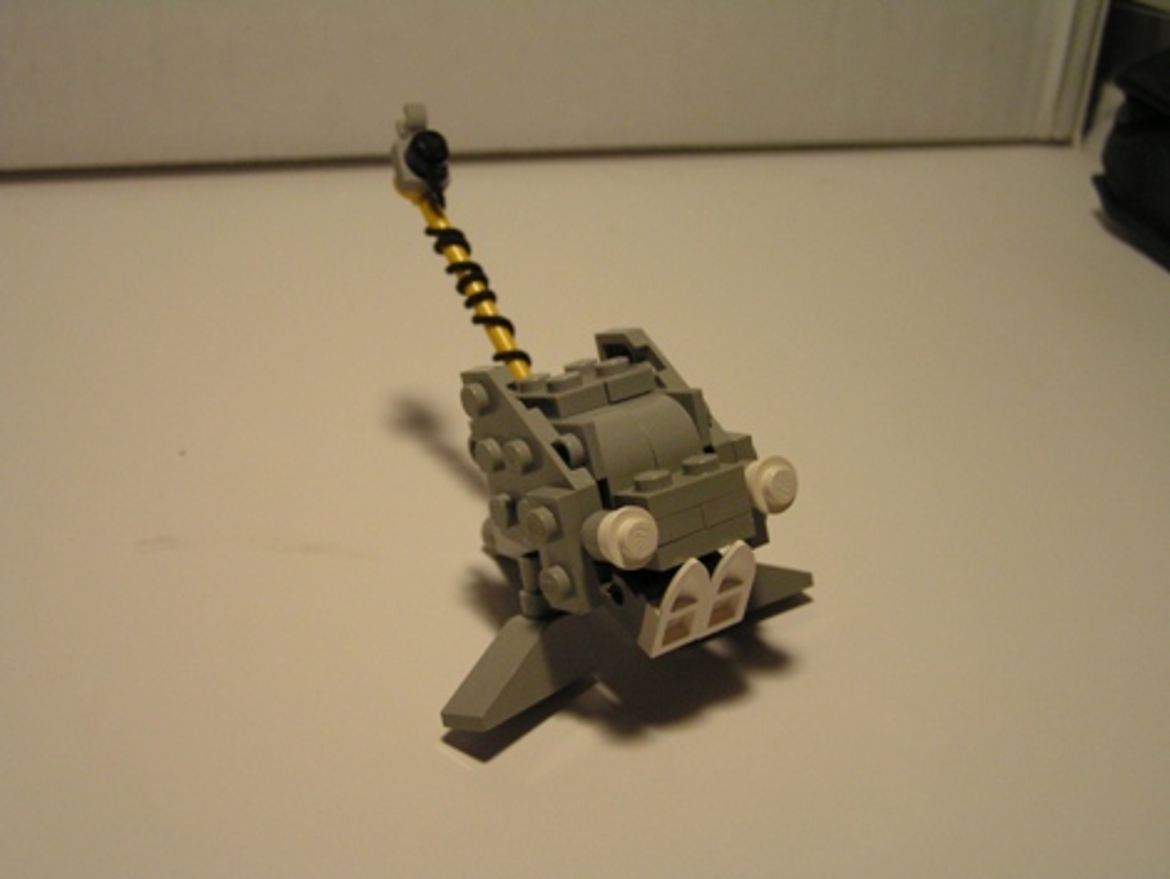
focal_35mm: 44
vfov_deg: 32.9
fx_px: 1488
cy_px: 440
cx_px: 585
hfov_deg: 42.9
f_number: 2.8
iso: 125
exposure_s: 1/50
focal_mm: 7.4
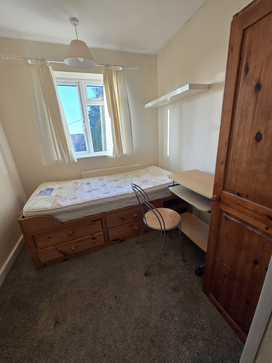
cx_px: 136
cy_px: 182
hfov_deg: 89.9
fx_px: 136
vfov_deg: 106.2
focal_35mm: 13
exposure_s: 1/100
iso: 100
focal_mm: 1.7
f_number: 2.2
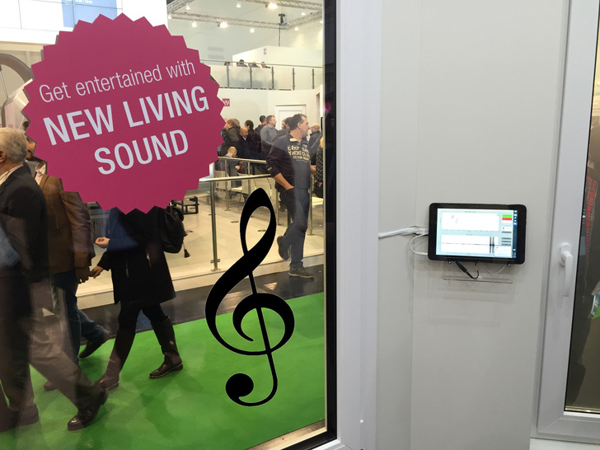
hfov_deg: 61.7
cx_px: 300
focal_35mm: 29
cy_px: 225
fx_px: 503
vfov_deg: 48.2
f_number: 2.2
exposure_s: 1/33
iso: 50
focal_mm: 4.15
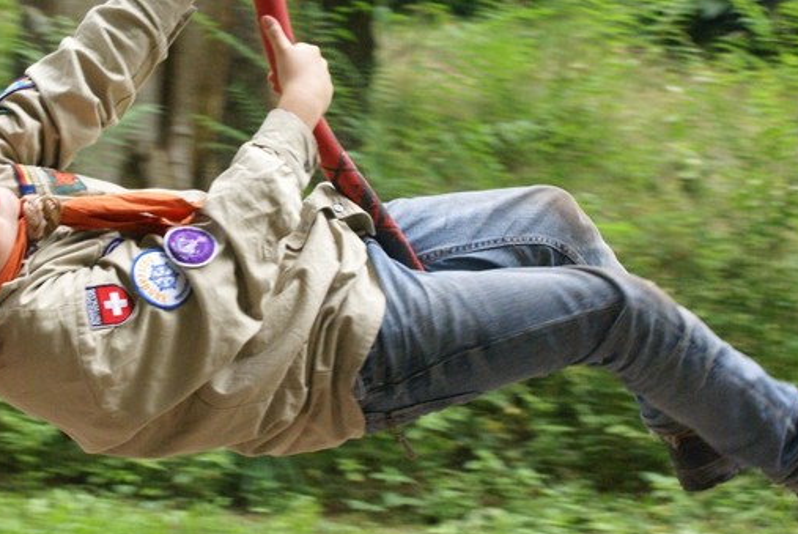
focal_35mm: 71
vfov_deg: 19.2
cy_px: 295
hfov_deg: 28.2
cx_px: 261
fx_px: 1575
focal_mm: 30
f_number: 5
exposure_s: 1/125
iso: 800
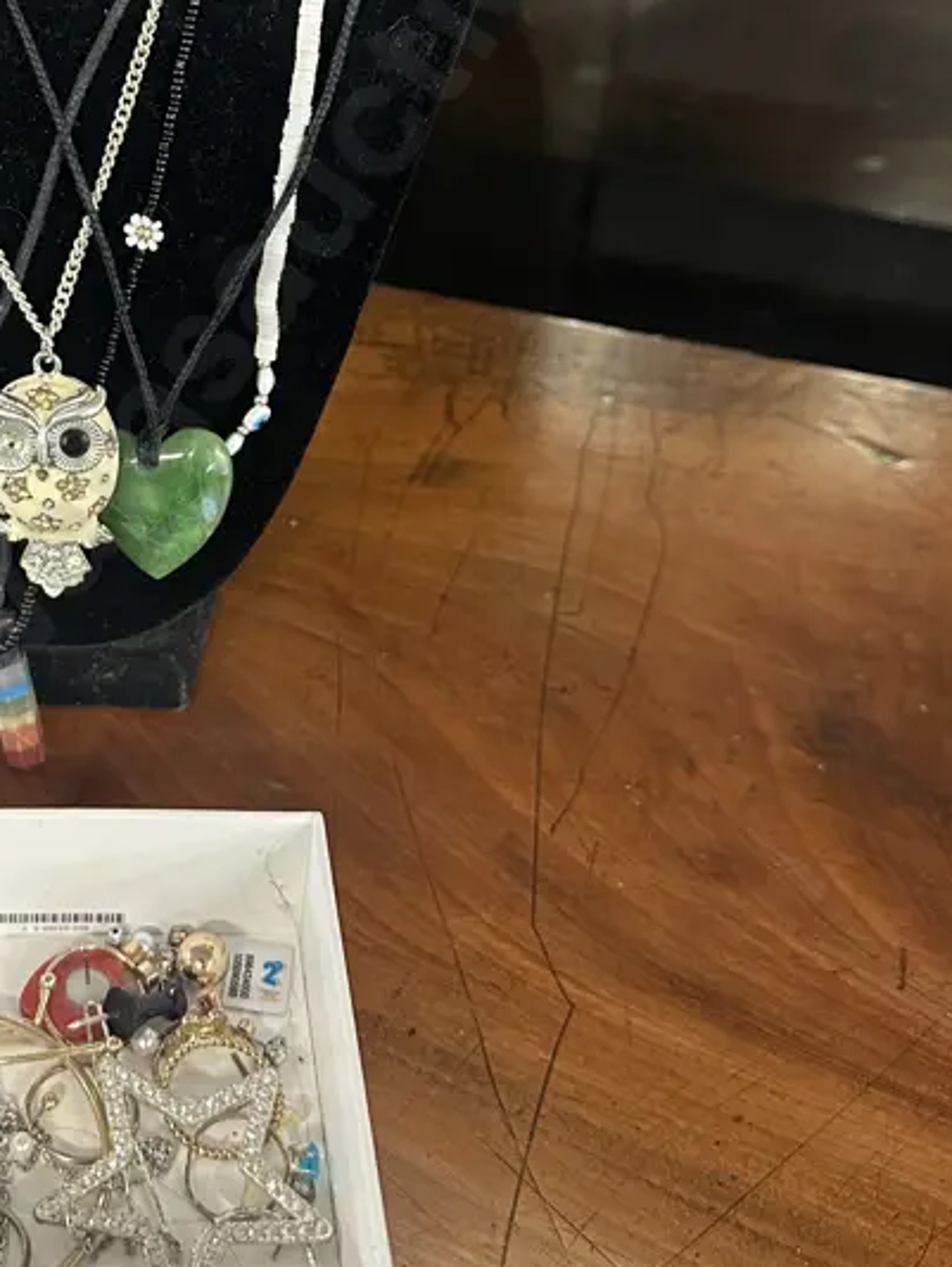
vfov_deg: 40.5
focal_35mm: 46
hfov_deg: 30.7
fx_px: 1685
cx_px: 188
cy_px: 382
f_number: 1.78
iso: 400
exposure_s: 1/50
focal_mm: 6.86
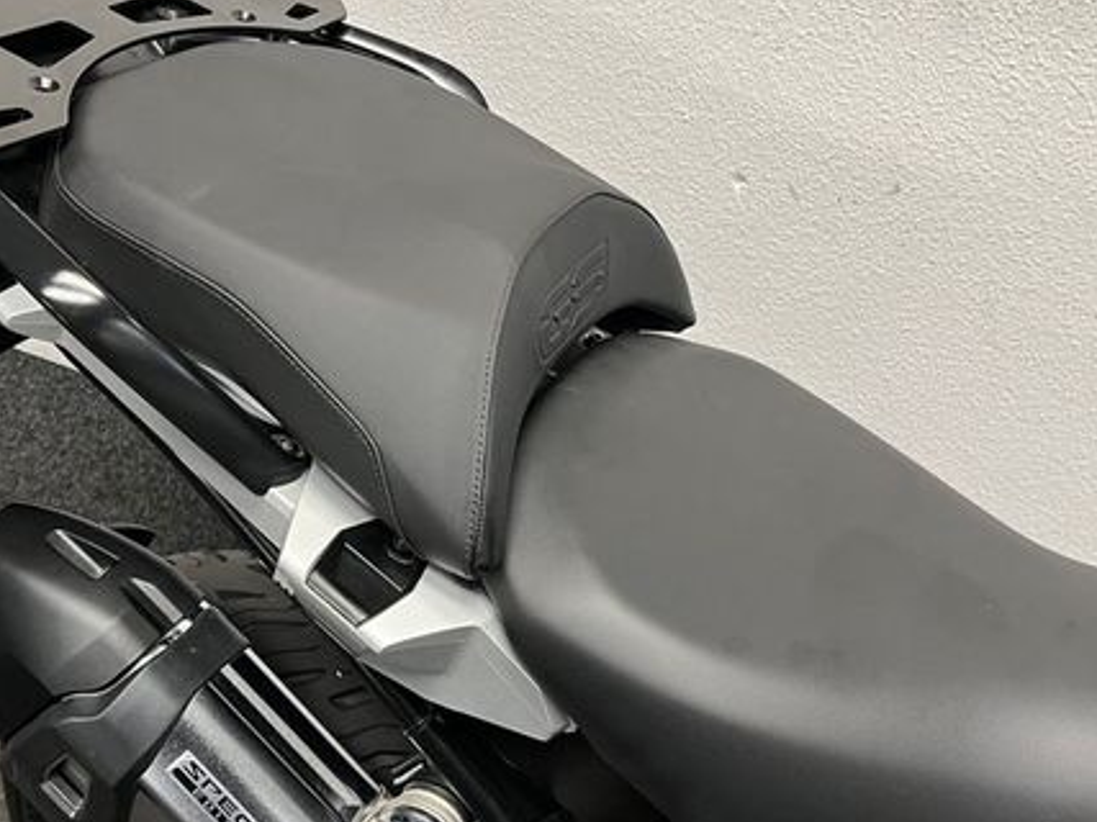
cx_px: 486
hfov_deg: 47.8
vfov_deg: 36.8
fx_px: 1236
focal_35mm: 39
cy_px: 452
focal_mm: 5.1
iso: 125
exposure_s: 1/50
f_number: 1.6
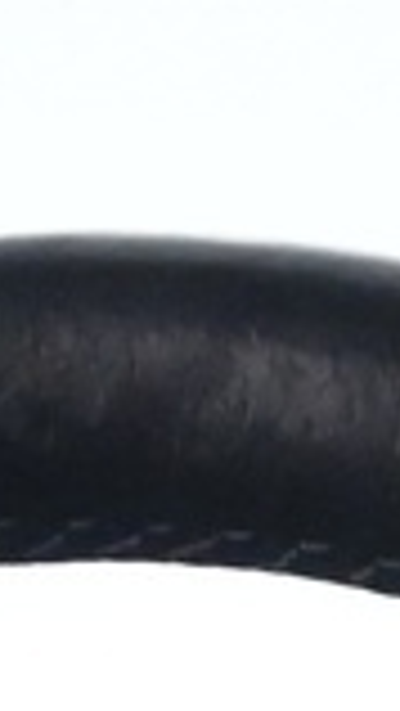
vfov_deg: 5.5
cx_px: -130
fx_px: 6995
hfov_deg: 3.3
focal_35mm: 371
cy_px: 2151
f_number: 4.2
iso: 3200
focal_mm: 23
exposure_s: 1/40
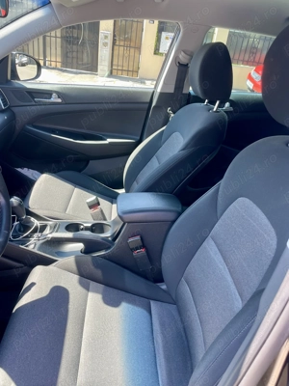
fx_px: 289
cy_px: 193
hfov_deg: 53.1
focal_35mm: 26
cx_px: 144
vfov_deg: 67.3
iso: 32
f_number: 1.6
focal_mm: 4.2
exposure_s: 1/125
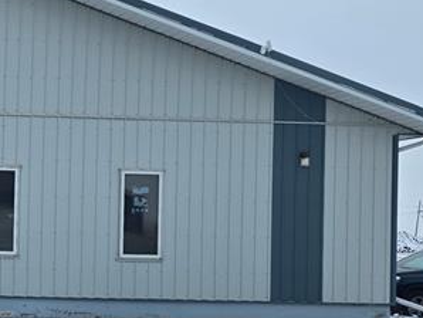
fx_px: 966
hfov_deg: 21.9
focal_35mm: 79
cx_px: -148
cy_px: 238
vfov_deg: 18.6
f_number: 1.7
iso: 12
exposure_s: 1/238
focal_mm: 6.3
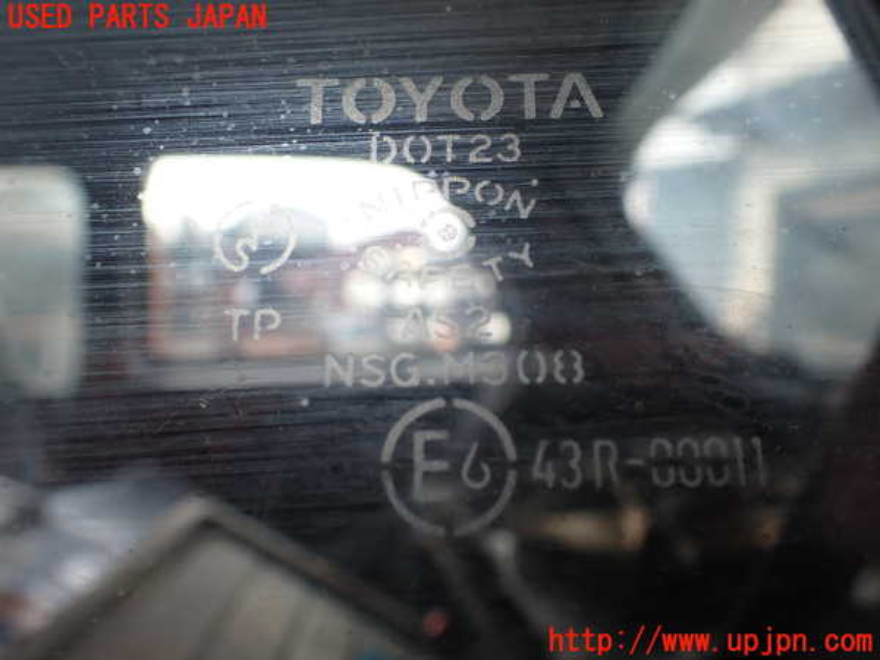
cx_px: 440
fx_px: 763
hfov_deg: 60.0
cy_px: 330
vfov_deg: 46.8
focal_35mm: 30
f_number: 3.2
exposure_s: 1/160
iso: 100
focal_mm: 5.4
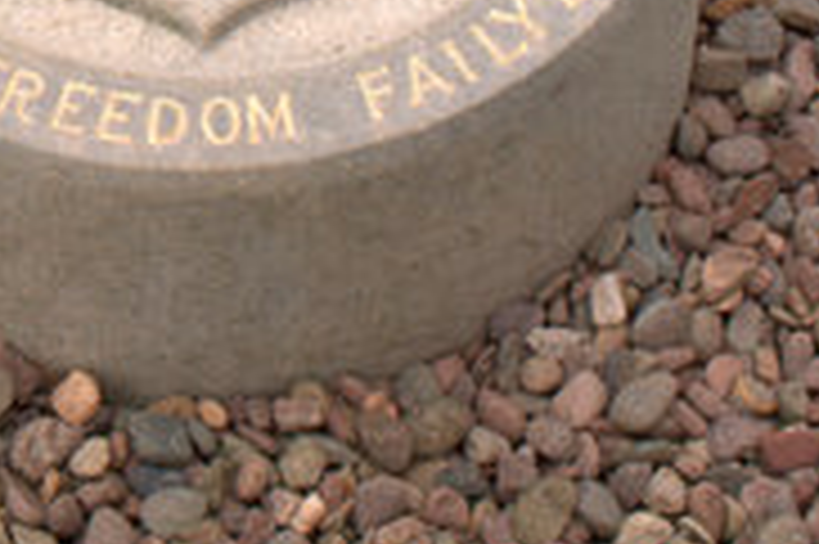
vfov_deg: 6.9
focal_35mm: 198
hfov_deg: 10.4
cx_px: 238
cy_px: 83
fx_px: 4500
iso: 200
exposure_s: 1/125
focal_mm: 30
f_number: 6.7
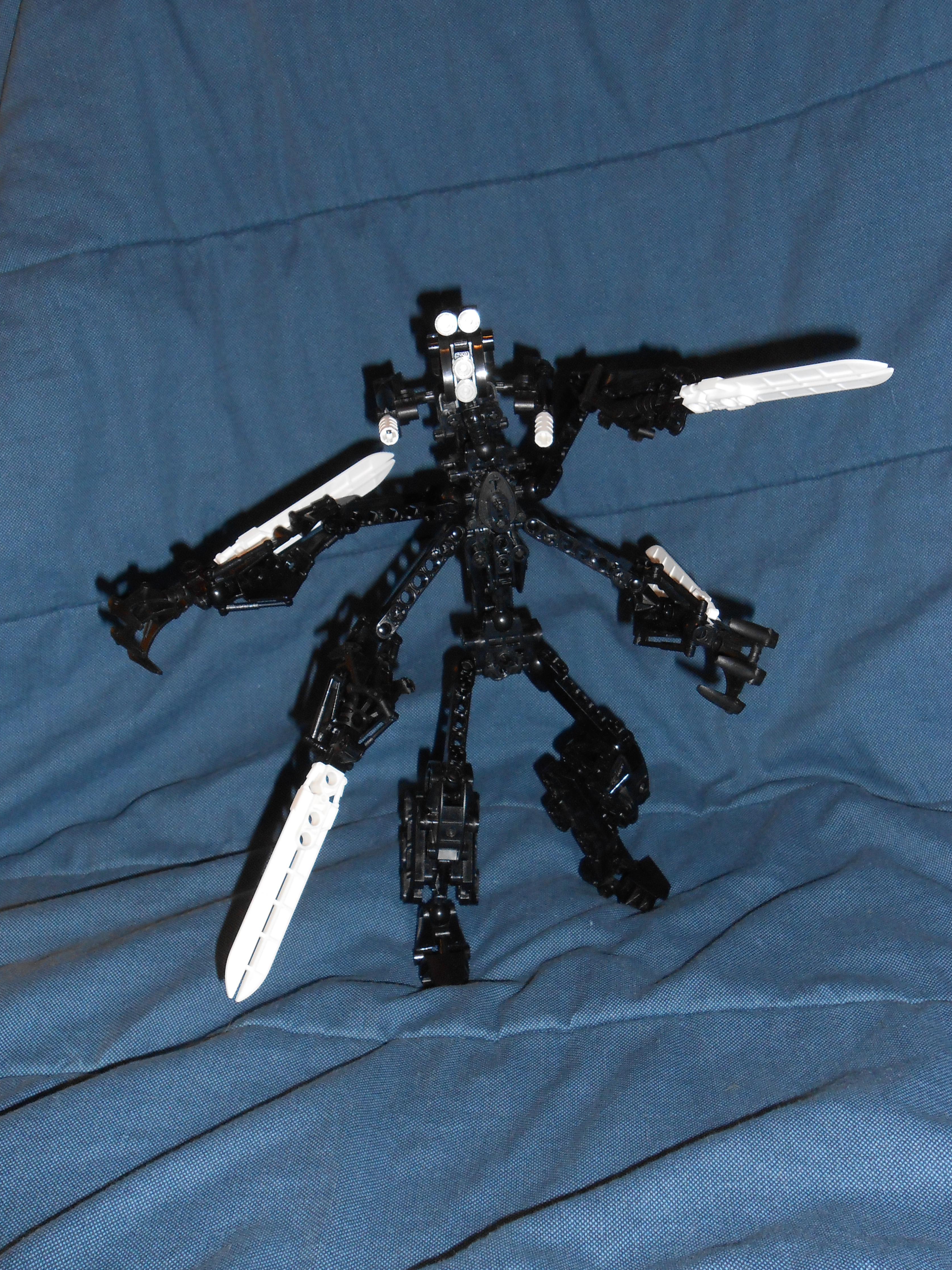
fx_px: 1430
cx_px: 472
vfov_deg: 47.9
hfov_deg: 36.8
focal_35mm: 39
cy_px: 647
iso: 200
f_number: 4.2
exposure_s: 1/30
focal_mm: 6.8
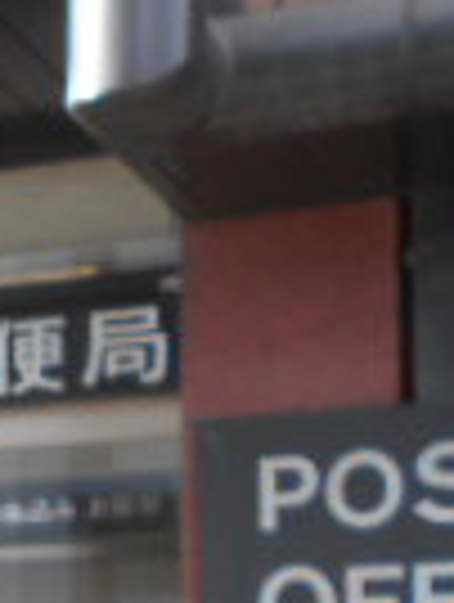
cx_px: -679
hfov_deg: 10.2
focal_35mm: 124
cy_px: 634
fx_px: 2162
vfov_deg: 15.5
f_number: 3.2
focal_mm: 4.6
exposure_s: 1/60
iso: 80
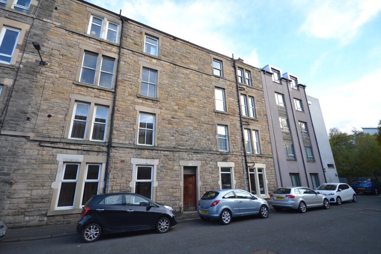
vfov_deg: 72.1
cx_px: 190
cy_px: 127
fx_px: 175
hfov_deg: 95.0
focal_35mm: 16
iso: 250
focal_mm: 11
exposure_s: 1/125
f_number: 5.6
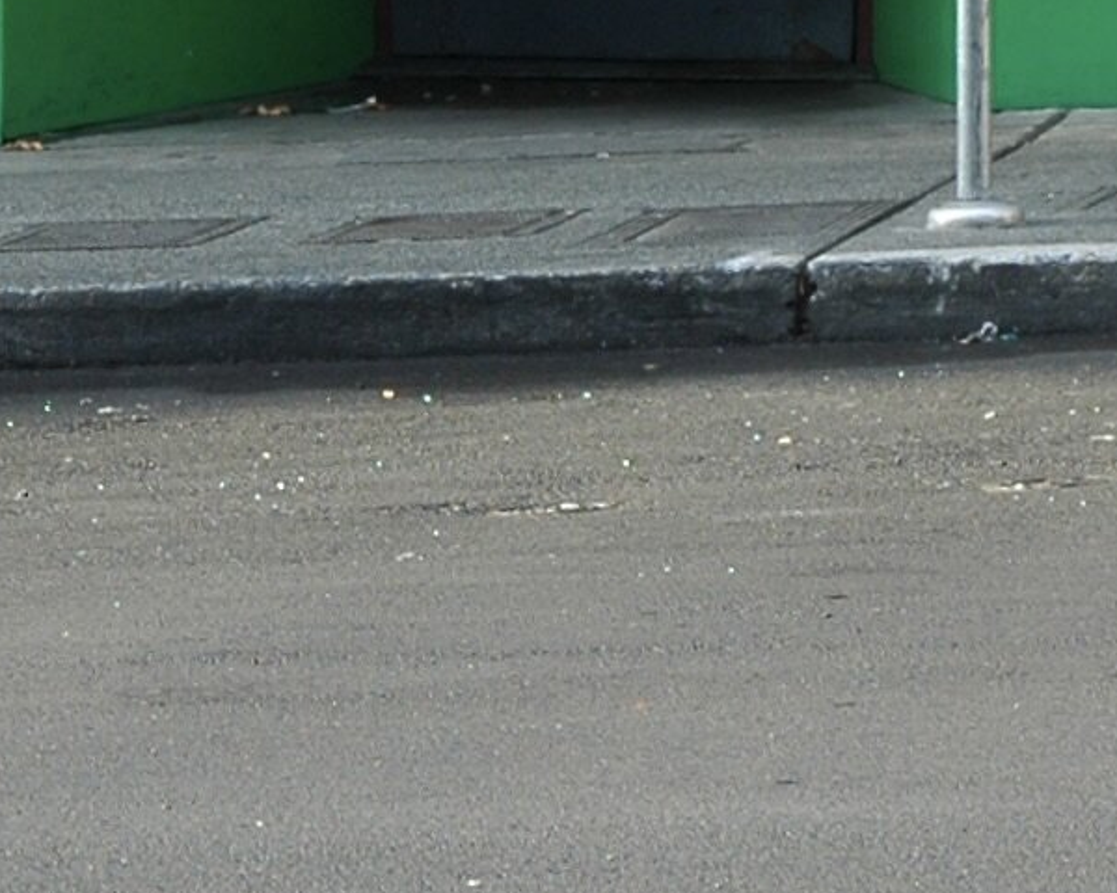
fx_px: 7604
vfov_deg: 6.6
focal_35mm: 230
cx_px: 1490
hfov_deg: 8.3
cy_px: -491
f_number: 5.6
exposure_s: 1/60
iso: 200
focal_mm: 40
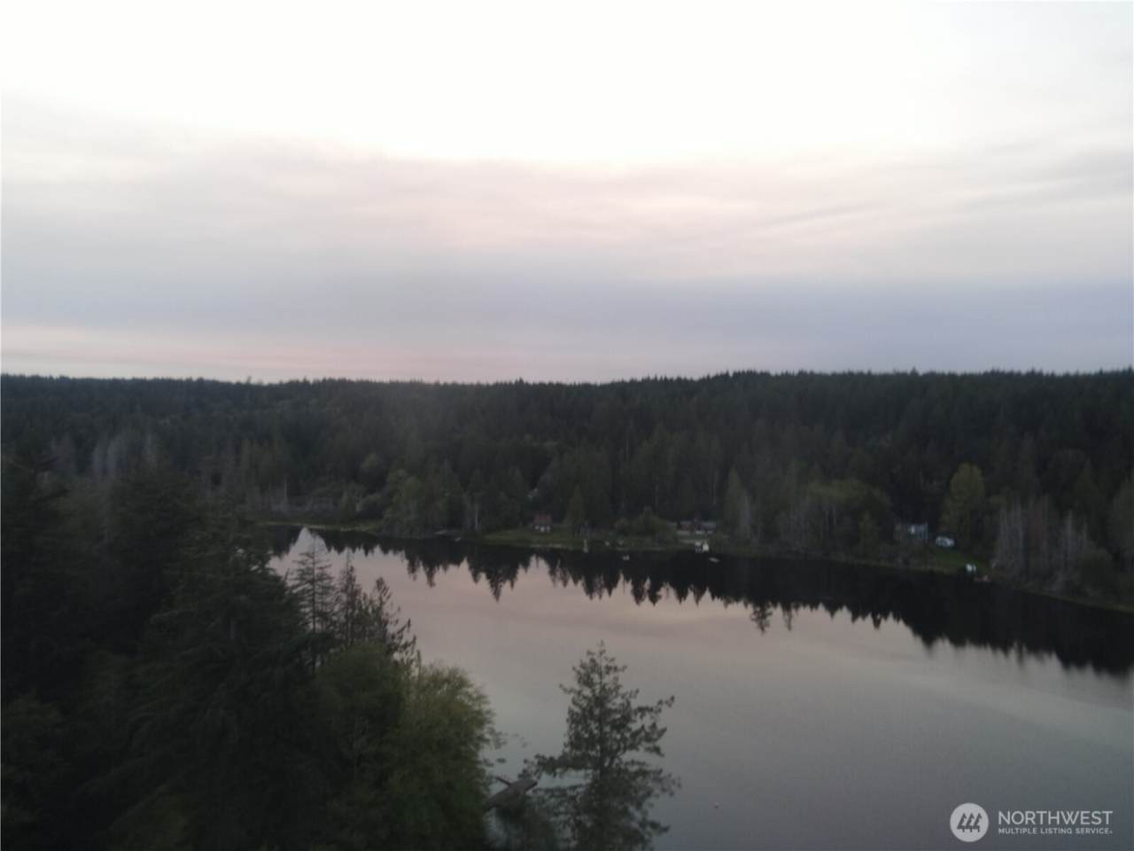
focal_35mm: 24
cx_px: 567
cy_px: 426
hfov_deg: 71.6
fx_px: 786
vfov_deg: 56.8
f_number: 2.8
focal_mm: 4.5
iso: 150
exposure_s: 1/15
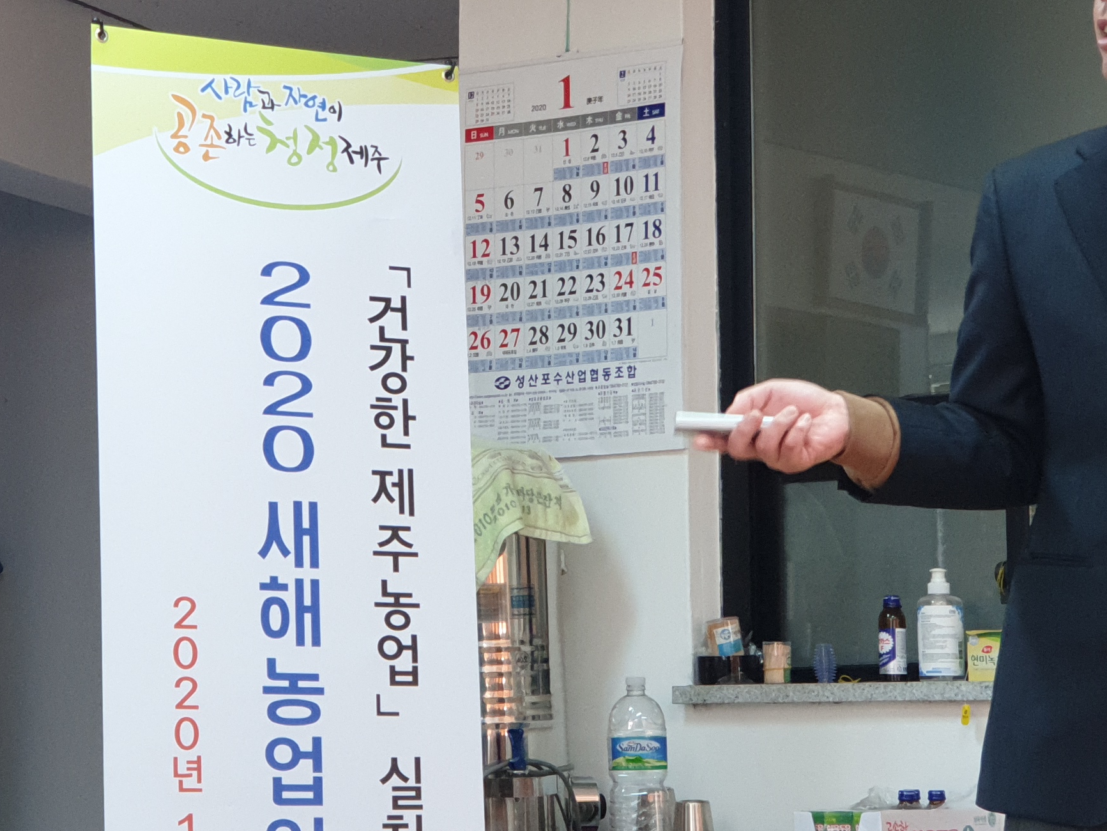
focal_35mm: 121
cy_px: 270
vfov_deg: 12.2
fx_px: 3870
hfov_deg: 16.3
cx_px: 478
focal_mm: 6
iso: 100
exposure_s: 1/30
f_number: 2.4
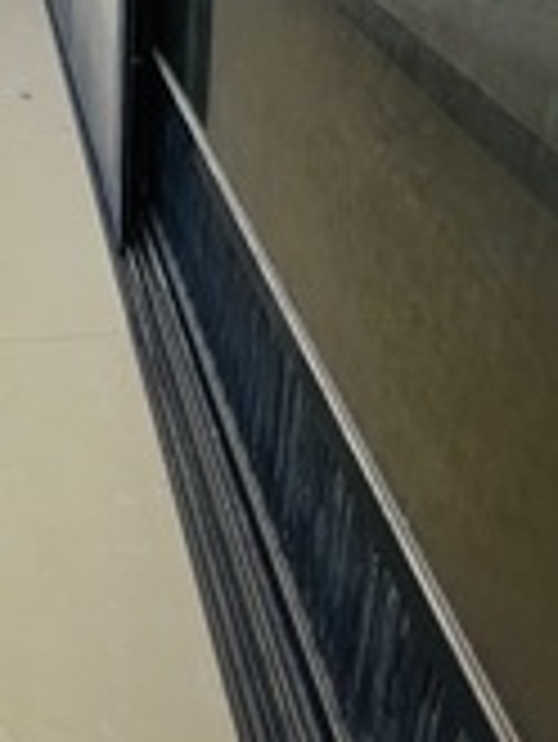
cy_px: -92
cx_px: -20
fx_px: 773
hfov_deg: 35.3
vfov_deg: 40.4
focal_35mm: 36
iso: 32
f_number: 1.8
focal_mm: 1.57
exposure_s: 1/347
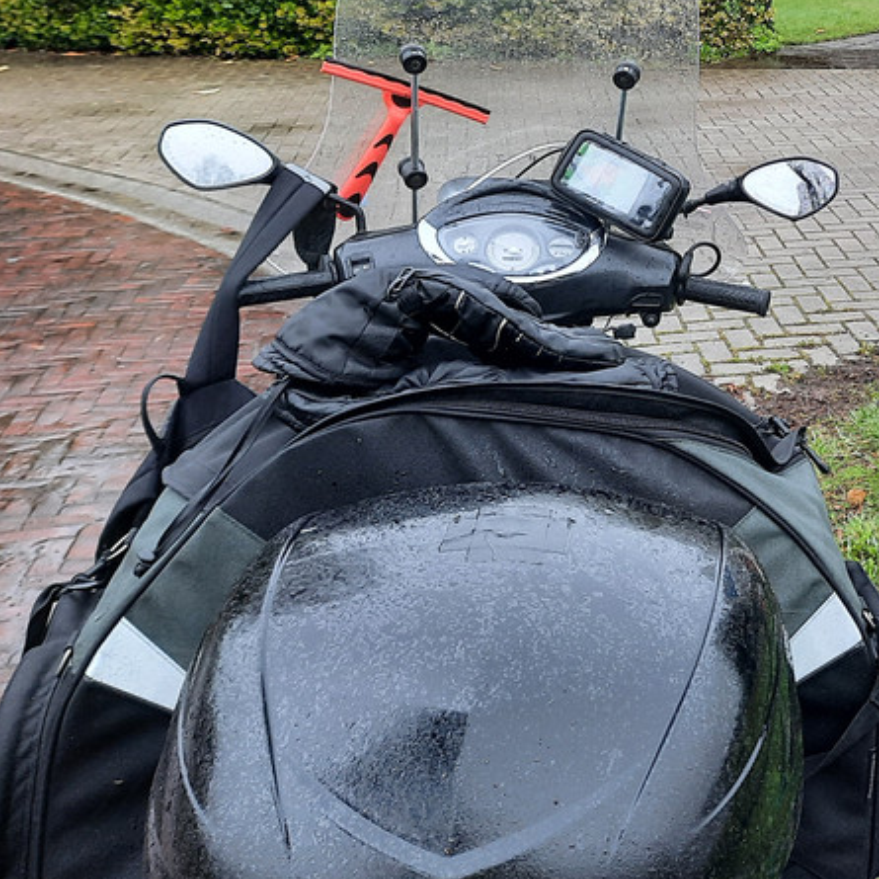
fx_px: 1523
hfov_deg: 30.1
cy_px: 166
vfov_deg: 31.3
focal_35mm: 53
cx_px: 864
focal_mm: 4.6
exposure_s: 1/120
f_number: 2
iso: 50
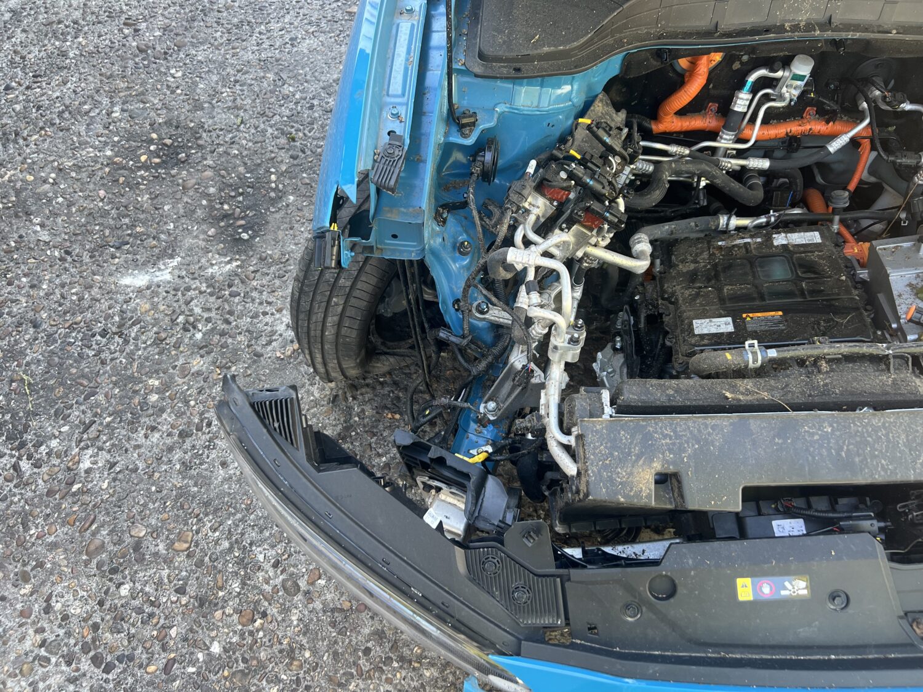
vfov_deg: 53.1
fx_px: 693
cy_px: 346
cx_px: 462
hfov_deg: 67.3
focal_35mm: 26
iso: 64
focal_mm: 5.7
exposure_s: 1/121
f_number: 1.5
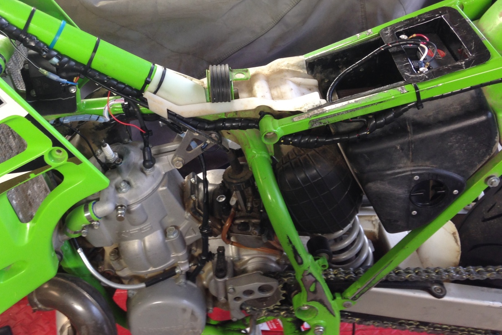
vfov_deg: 29.2
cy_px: 132
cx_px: 187
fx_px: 641
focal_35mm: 46
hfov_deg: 42.4
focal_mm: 4.12
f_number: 2.4
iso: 50
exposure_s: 1/24
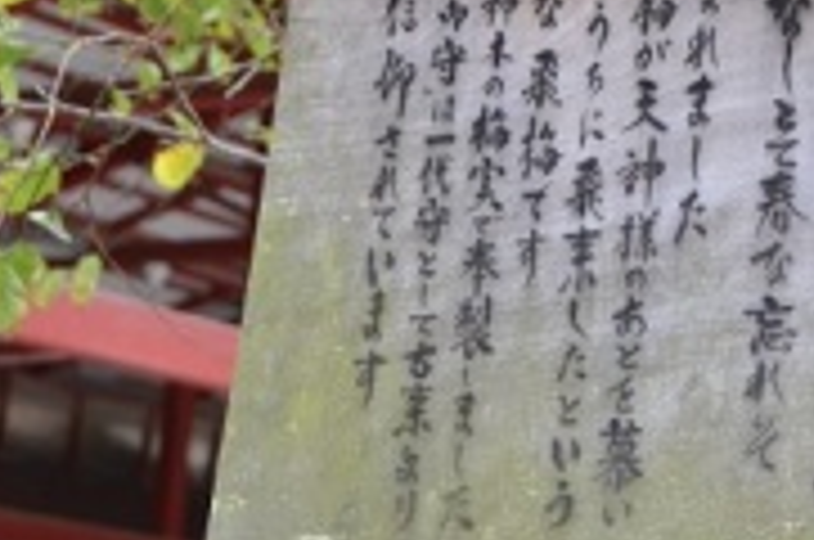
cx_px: 886
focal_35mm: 128
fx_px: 2898
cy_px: 142
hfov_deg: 15.6
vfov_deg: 10.6
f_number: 5.6
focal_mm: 31
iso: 250
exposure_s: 1/125
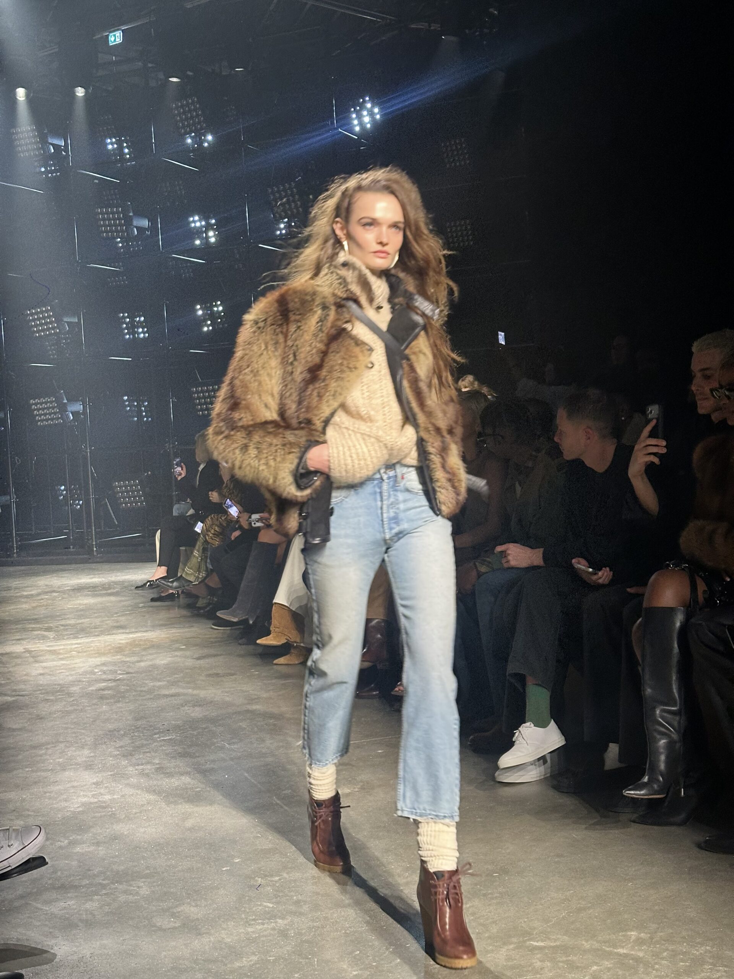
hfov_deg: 30.3
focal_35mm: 48
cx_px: 367
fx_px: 1357
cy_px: 490
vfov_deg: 39.7
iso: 250
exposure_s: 1/60
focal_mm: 6.86
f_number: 1.78
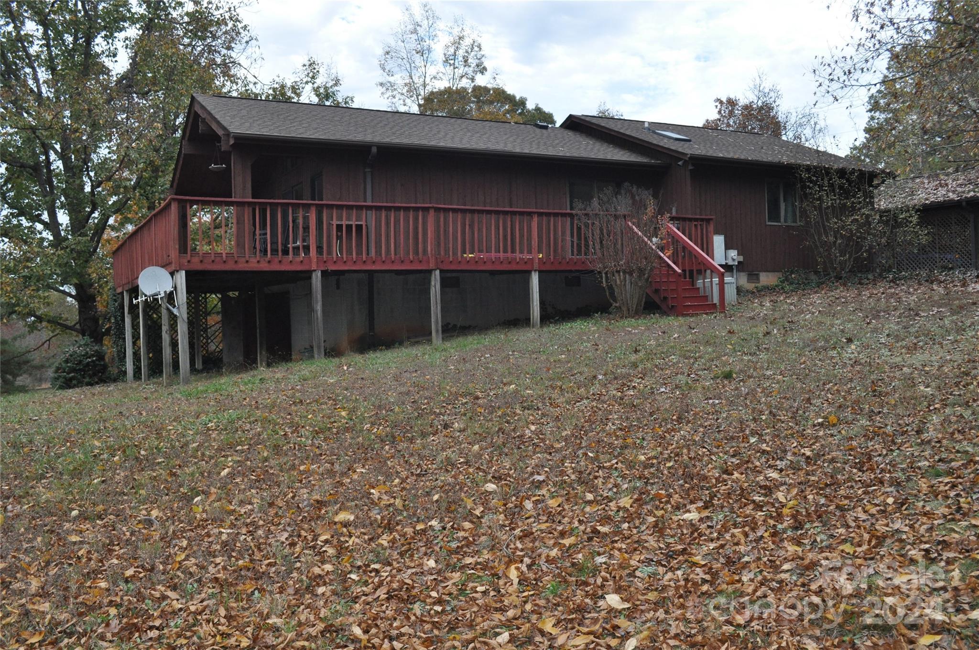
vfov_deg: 43.5
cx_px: 490
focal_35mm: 30
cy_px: 325
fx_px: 815
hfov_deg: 62.0
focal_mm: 20
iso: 800
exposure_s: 1/200
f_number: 7.1
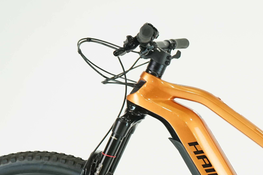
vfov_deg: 9.6
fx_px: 1030
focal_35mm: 141
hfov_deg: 14.3
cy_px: 203
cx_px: 257
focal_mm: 52
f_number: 5.6
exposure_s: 1/200
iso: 1600
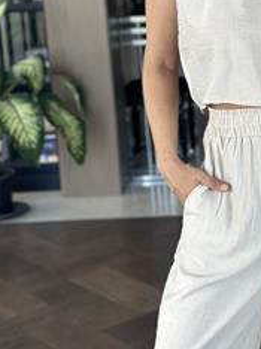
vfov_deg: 18.7
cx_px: 271
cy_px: 60
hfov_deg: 14.0
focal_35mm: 104
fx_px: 1047
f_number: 1.78
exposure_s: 1/121
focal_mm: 6.86
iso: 125
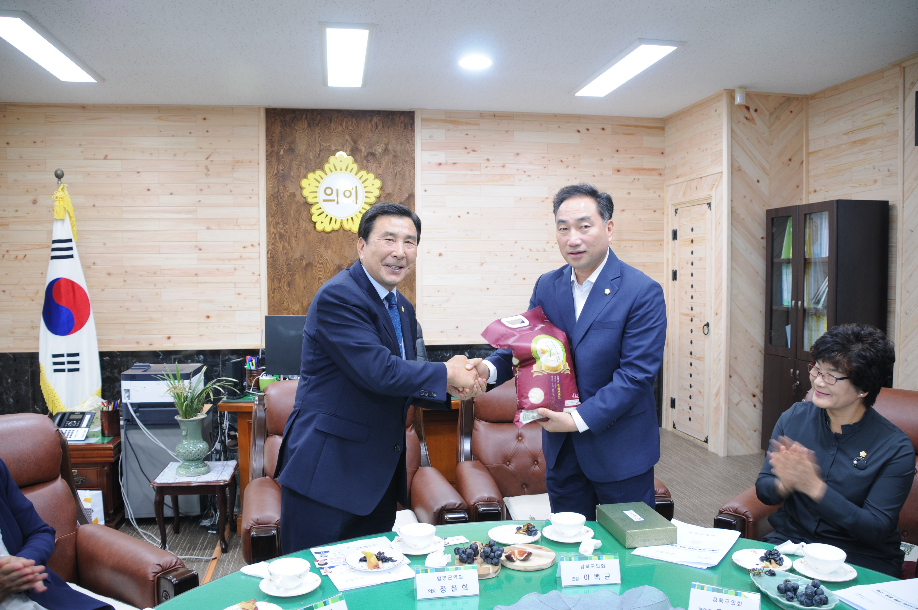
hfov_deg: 67.4
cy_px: 305
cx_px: 459
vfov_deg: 47.8
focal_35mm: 27
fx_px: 688
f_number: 3.5
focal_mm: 18
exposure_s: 1/15
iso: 200
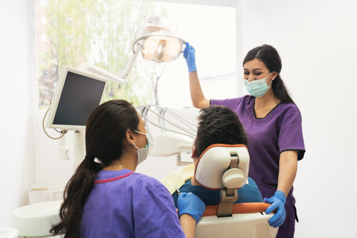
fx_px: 347
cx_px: 178
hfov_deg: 54.4
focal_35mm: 35
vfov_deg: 37.9
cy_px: 119
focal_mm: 35
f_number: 4
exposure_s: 1/200
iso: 800
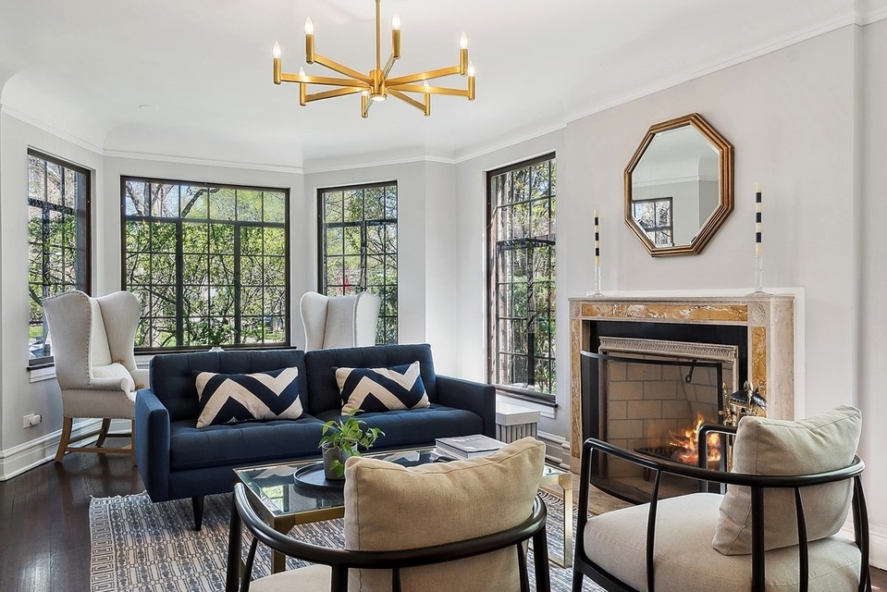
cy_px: 316
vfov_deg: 47.9
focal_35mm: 27
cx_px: 452
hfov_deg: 67.4
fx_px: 665
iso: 200
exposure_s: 1/13
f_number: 9
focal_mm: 16
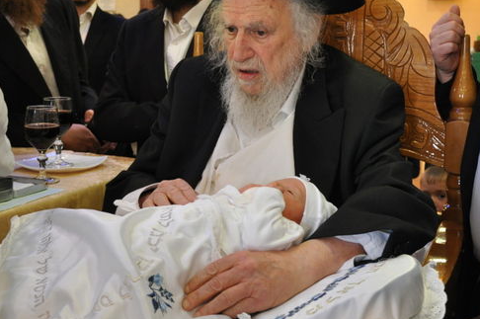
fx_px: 690
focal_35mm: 52
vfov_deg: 25.9
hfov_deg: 38.3
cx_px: 251
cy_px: 103
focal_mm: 21
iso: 1000
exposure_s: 1/60
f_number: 6.3
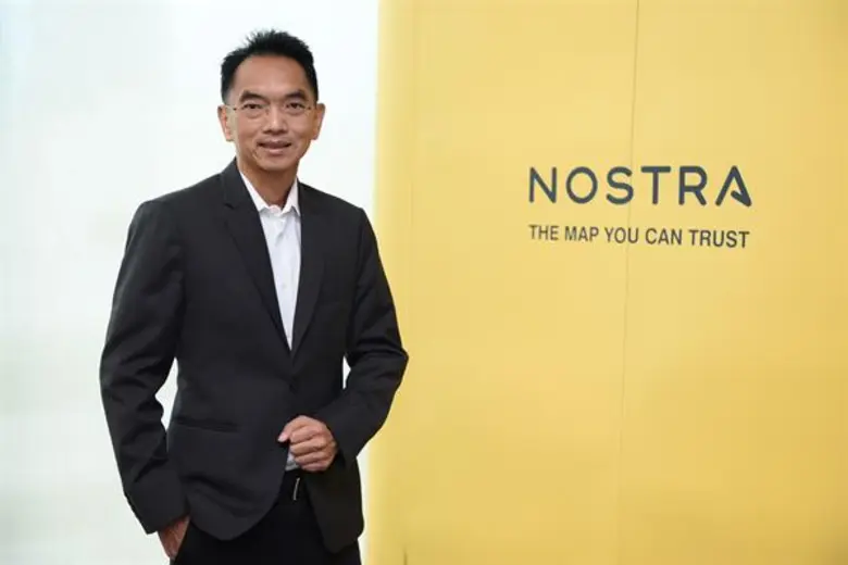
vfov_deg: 20.6
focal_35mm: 66
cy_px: 282
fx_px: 1555
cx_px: 424
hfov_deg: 30.5
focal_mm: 66
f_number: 4
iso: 1000
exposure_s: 1/160
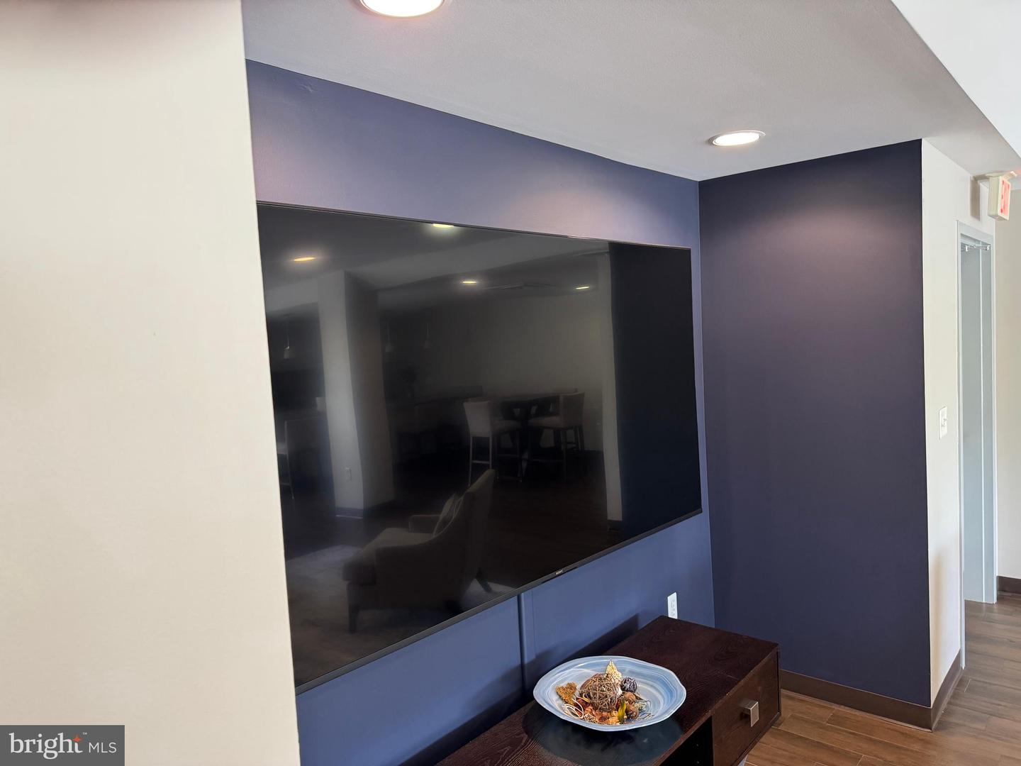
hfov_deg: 71.6
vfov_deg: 56.8
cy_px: 383
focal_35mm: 24
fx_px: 708
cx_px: 510
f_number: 1.78
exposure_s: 1/60
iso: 200
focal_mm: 6.76
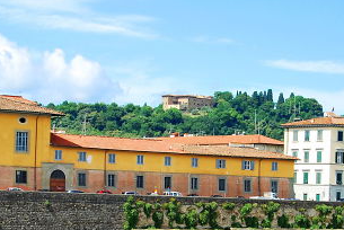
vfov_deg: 11.0
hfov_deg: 16.5
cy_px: 197
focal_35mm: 124
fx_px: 1186
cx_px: 188
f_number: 9
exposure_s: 1/125
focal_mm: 36
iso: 200
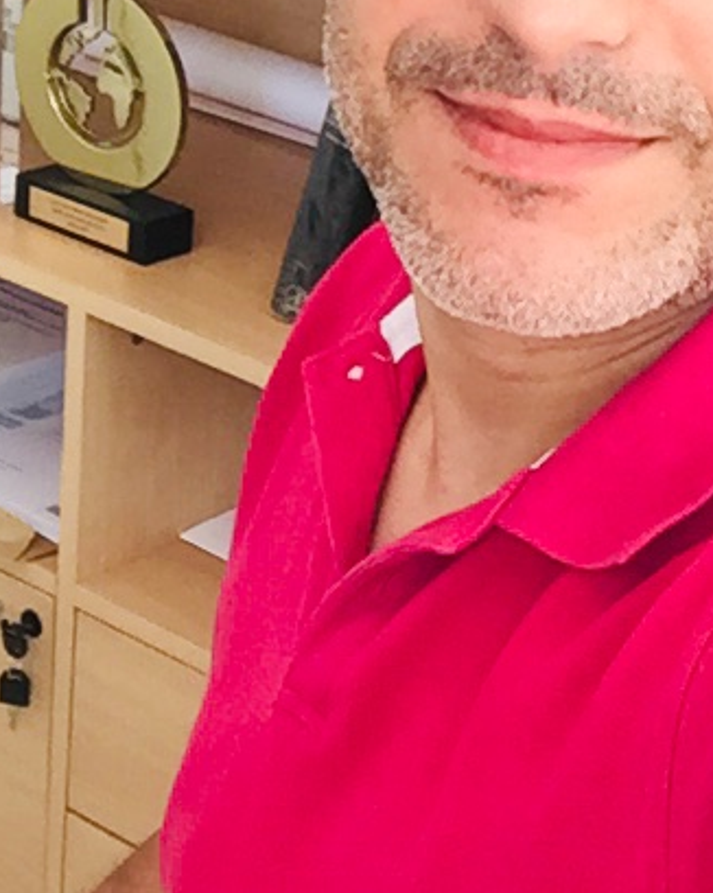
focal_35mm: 95
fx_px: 2508
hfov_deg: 15.8
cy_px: 175
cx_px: 776
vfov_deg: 20.0
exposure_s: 1/50
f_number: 2.2
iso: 50
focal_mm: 2.65
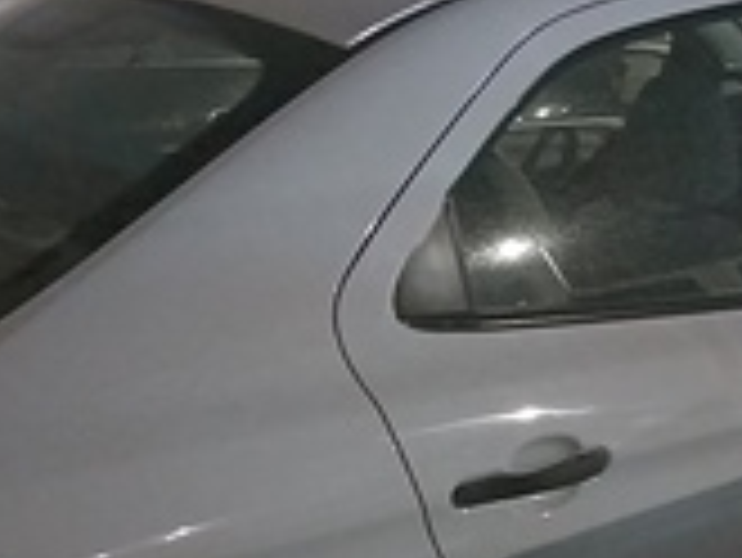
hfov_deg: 26.9
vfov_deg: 20.2
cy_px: 452
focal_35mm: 72
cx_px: 470
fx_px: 1544
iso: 2500
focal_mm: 3.98
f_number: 1.8
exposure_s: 1/10
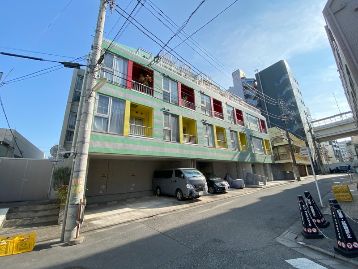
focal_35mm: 13
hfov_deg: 106.2
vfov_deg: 89.9
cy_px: 134
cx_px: 179
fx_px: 134
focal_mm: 1.54
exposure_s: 1/773
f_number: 2.4
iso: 20
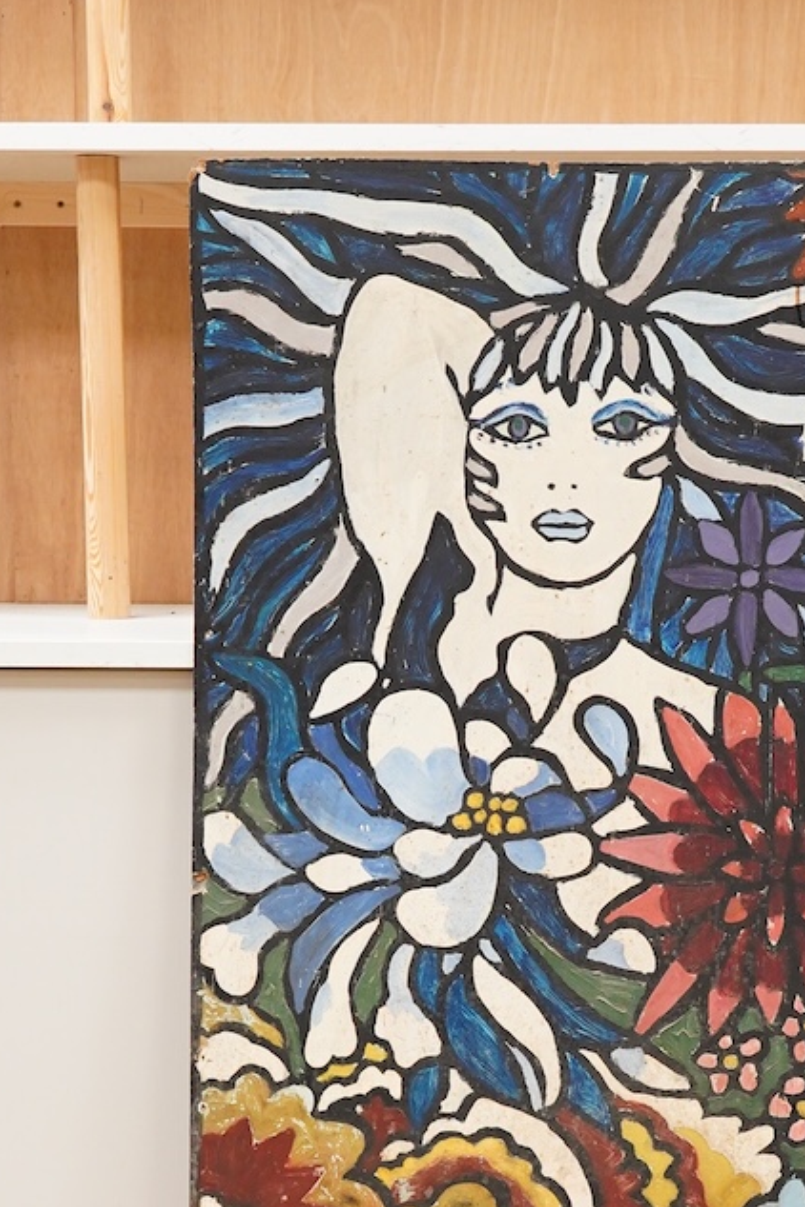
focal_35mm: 80
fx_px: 2683
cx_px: 568
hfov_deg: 17.0
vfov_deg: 25.0
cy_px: 941
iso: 2500
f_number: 9
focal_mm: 30
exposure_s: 1/100
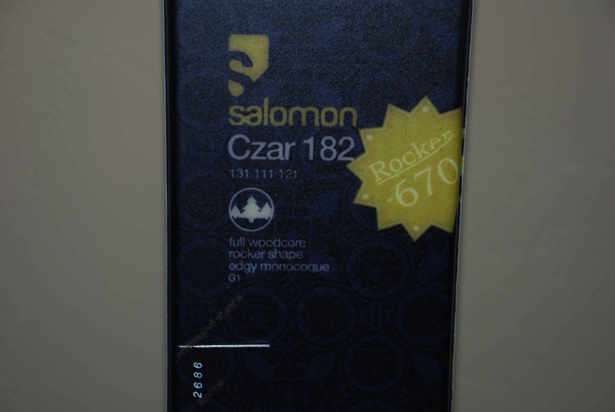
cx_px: 308
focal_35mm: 99
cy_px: 206
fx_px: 1693
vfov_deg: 13.9
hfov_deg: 20.6
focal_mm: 66
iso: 100
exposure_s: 1/60
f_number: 5.3
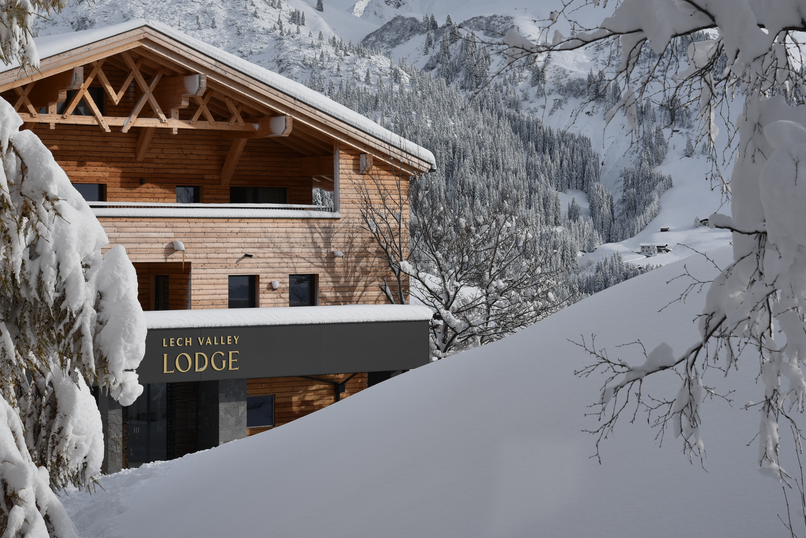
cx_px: 427
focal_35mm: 88
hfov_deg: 23.1
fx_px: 1971
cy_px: 183
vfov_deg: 15.5
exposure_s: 1/640
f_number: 6.3
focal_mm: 66
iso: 100
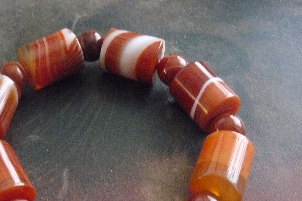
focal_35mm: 54
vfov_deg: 24.7
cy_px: 159
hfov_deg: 36.4
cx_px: 95
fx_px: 453
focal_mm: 6
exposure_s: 1/8
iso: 800
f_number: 2.8
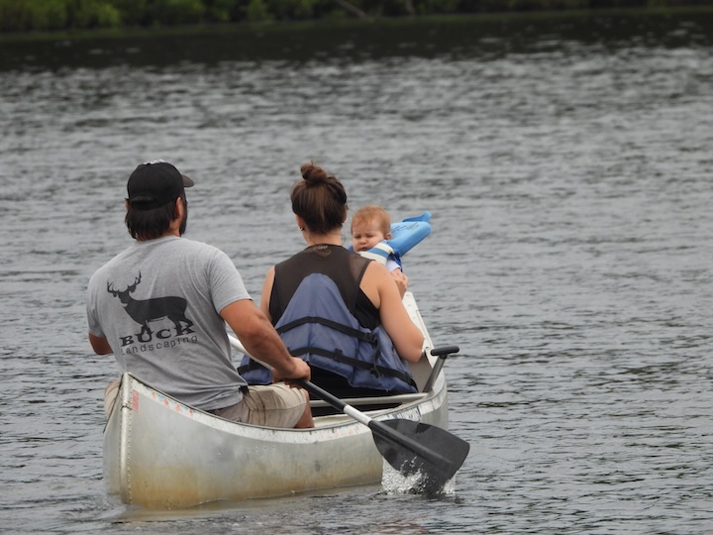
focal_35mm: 950
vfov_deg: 1.6
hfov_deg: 2.1
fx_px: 19568
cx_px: 356
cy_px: 268
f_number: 5.6
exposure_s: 1/500
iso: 200
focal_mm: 170
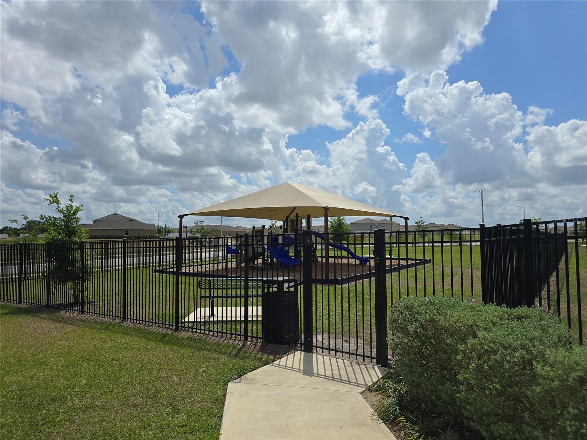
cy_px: 220
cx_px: 294
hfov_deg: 73.9
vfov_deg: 58.9
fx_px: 390
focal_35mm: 23
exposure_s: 1/1819
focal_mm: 6.3
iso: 12
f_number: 1.7
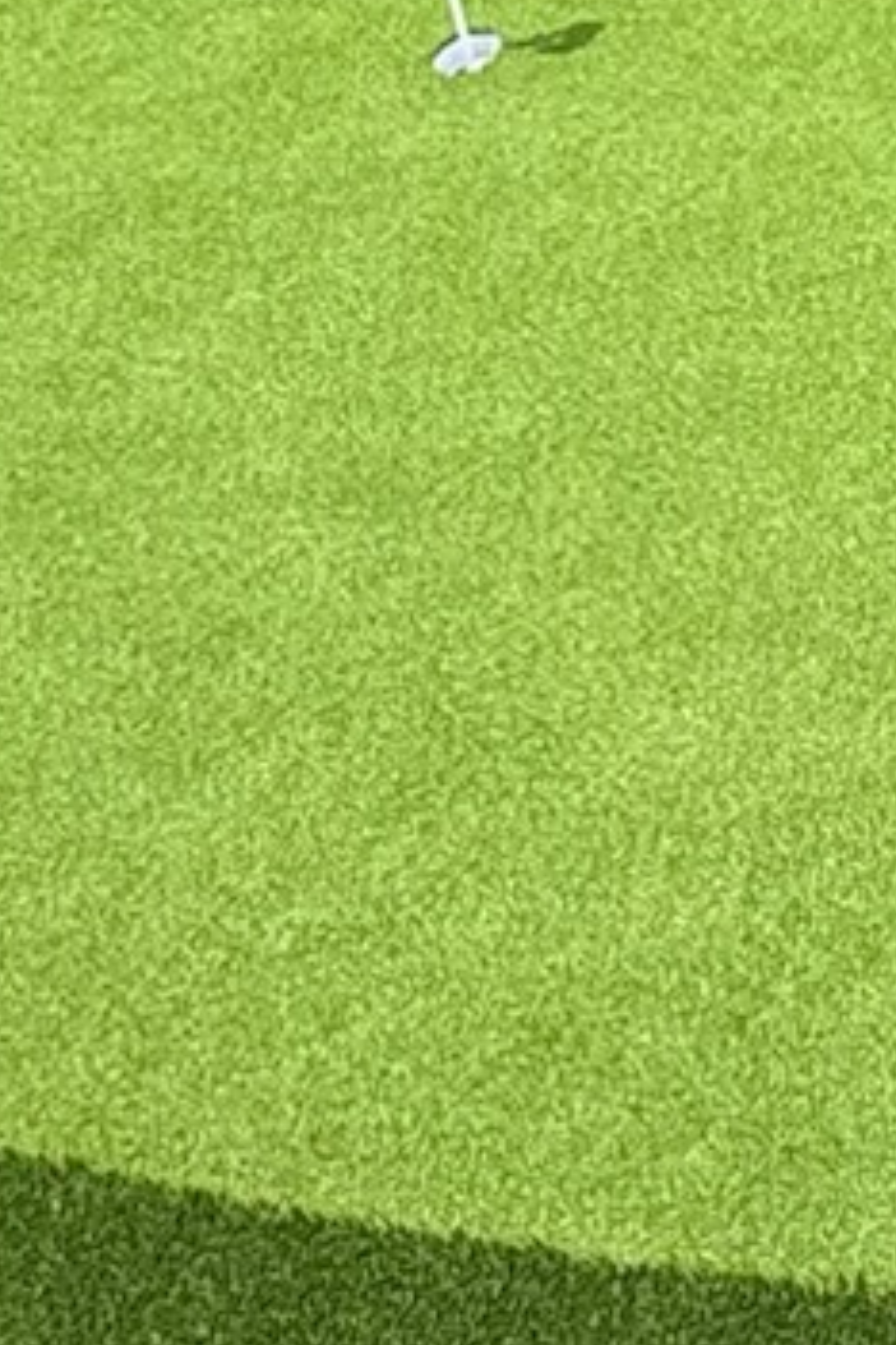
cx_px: 862
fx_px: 3173
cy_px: -1161
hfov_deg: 15.8
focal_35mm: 85
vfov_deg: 18.2
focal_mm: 2.22
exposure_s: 1/681
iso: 40
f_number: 2.2
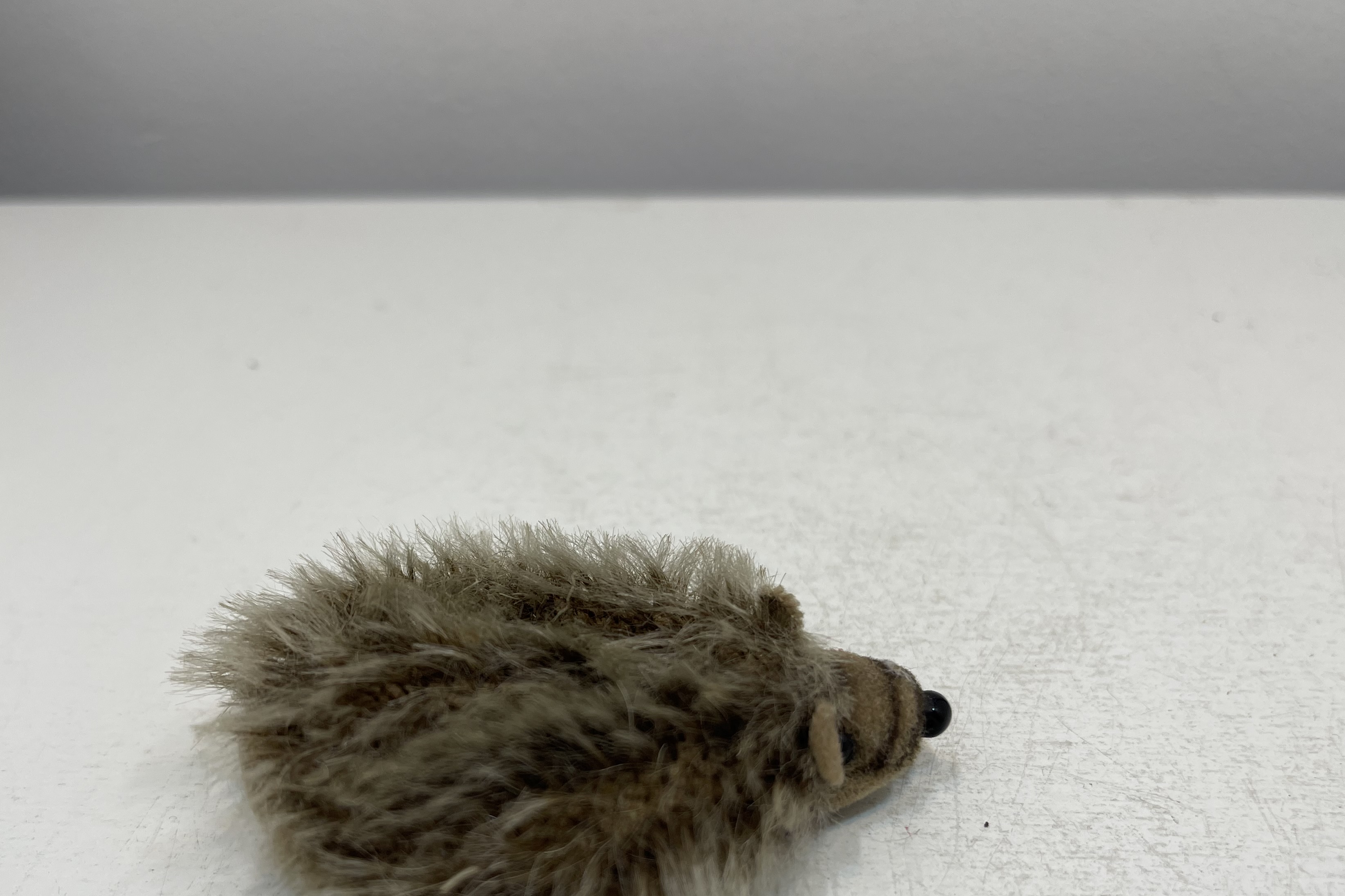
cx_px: 590
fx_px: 1195
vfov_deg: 40.5
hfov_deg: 58.5
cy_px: 618
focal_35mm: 32
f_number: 1.6
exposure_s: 1/304
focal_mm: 5.1
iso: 32
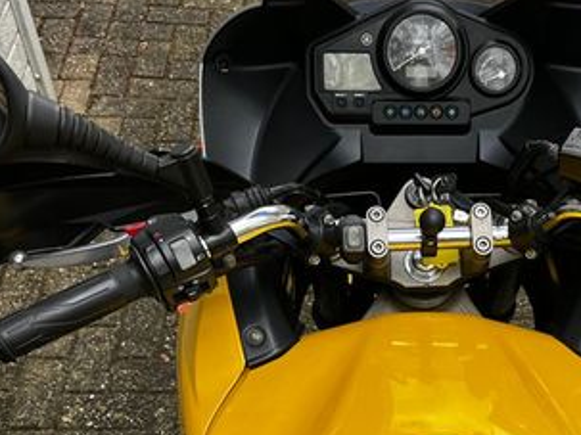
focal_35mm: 55
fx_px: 923
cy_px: 381
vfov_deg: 25.8
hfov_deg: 34.4
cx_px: 412
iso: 50
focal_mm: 5.1
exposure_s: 1/510
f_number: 1.6
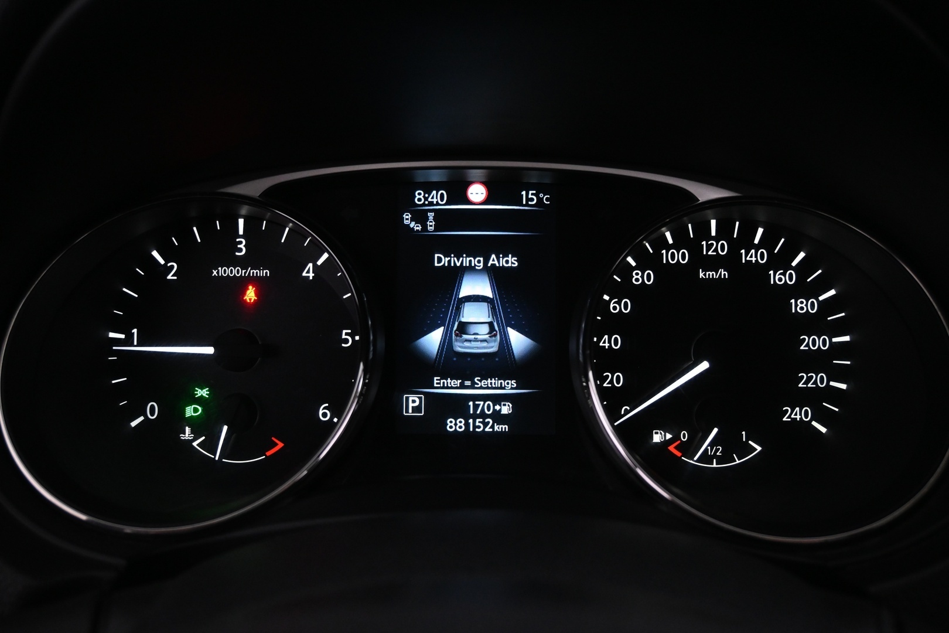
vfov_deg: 41.7
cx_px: 474
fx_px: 830
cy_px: 316
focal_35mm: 32
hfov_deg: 59.5
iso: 2000
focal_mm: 21
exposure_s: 1/30
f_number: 4
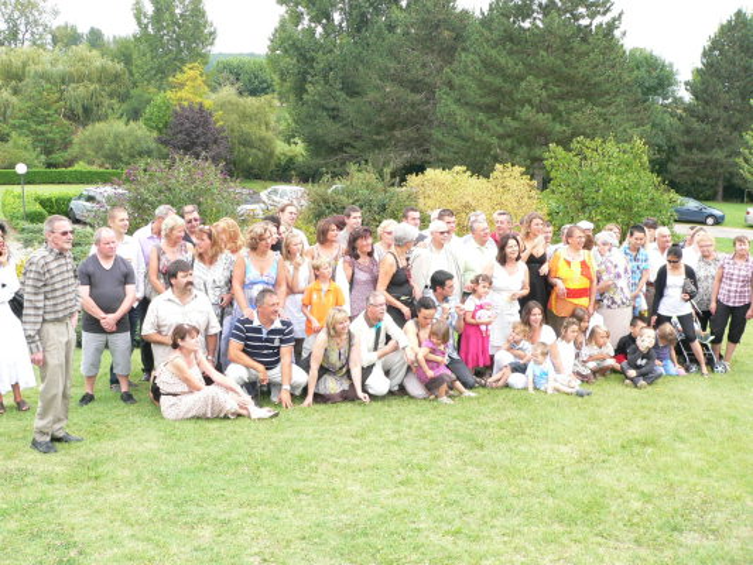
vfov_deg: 39.7
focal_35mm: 36
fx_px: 783
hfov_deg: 51.3
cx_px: 376
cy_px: 282
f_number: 4
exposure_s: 1/100
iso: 80
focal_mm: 6
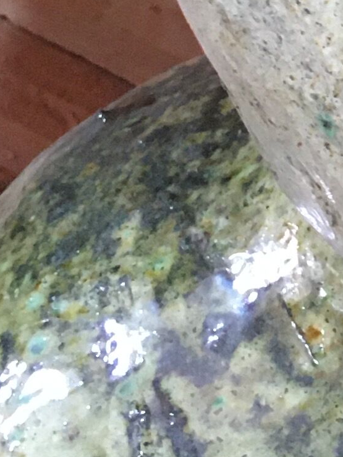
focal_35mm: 158
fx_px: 2087
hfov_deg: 8.9
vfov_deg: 12.3
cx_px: 690
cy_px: -52
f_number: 2.2
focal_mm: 4.15
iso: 250
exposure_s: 1/33
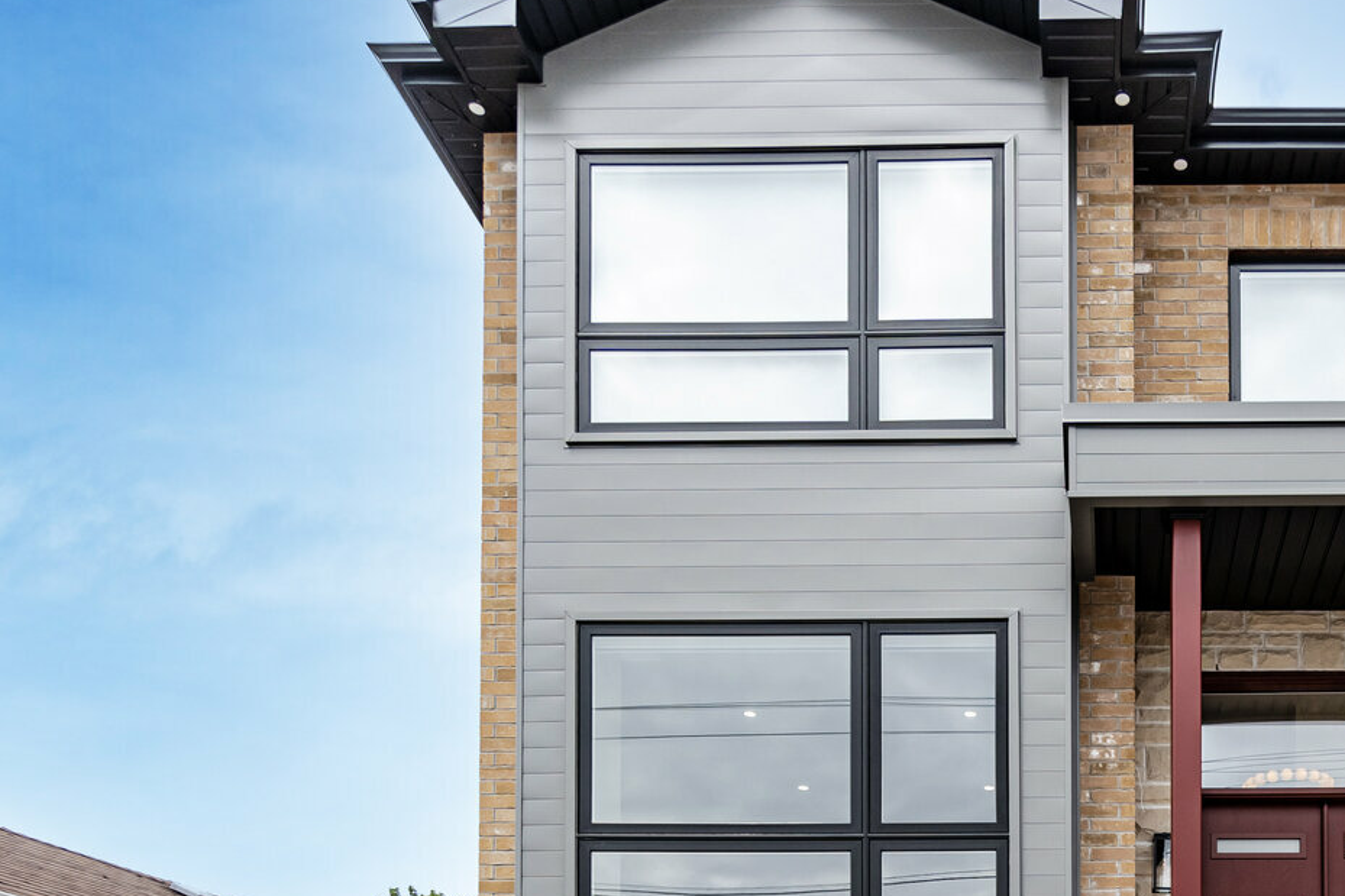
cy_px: 812
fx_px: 1158
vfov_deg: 39.2
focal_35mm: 31
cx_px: 1089
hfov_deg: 55.7
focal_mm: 10
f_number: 7.1
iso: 80
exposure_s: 1/640
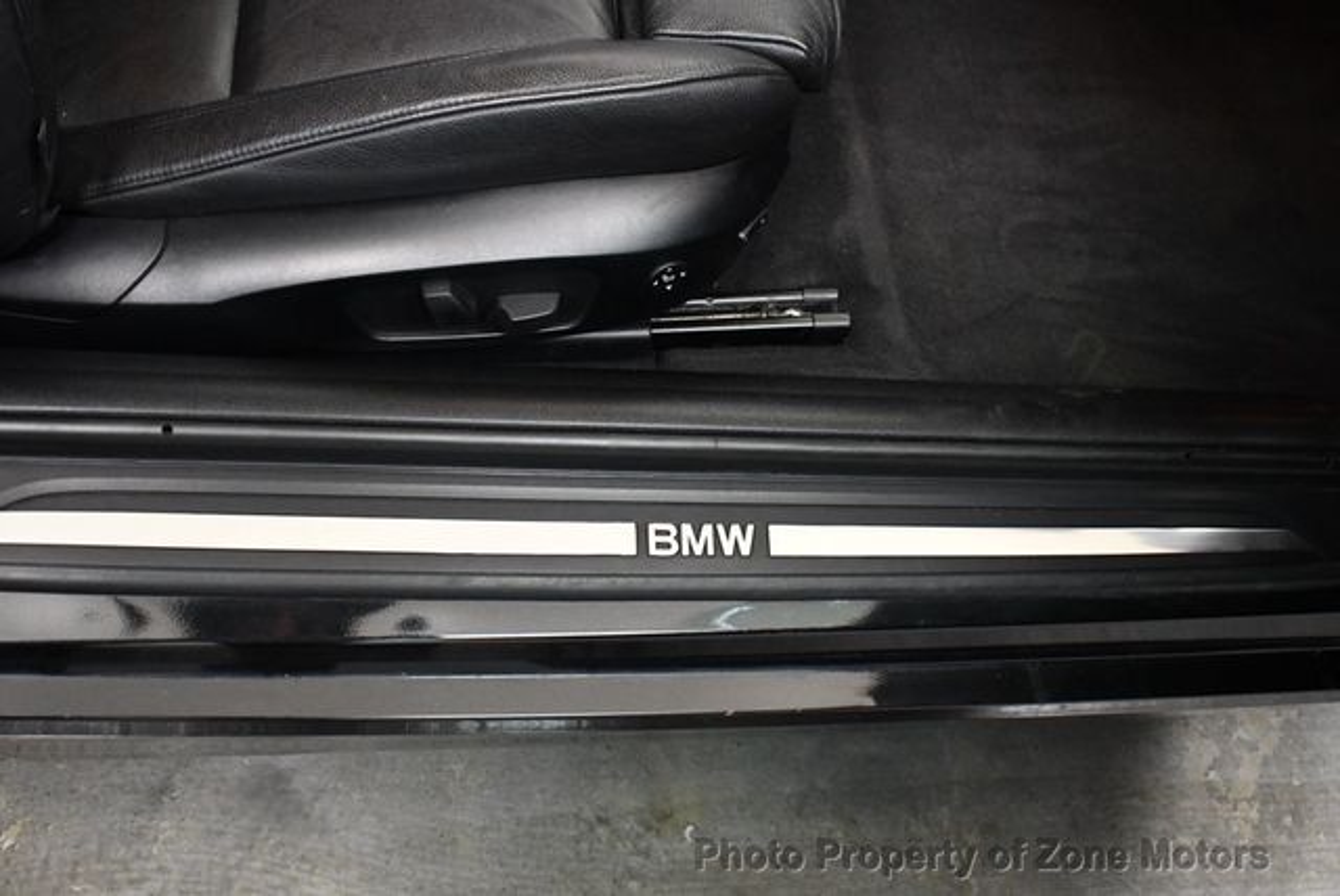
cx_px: 670
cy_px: 448
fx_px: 1490
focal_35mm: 40
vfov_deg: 33.5
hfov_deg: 48.4
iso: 3200
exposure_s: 1/100
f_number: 3.5
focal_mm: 20
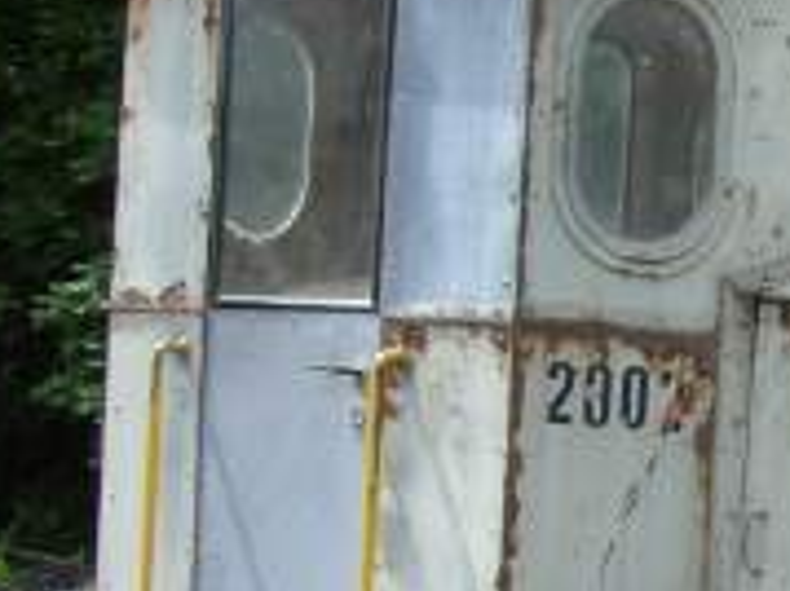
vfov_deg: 8.6
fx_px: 3877
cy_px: 688
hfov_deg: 10.9
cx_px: 1421
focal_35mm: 170
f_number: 2.8
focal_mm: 6.3
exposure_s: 1/438
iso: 50
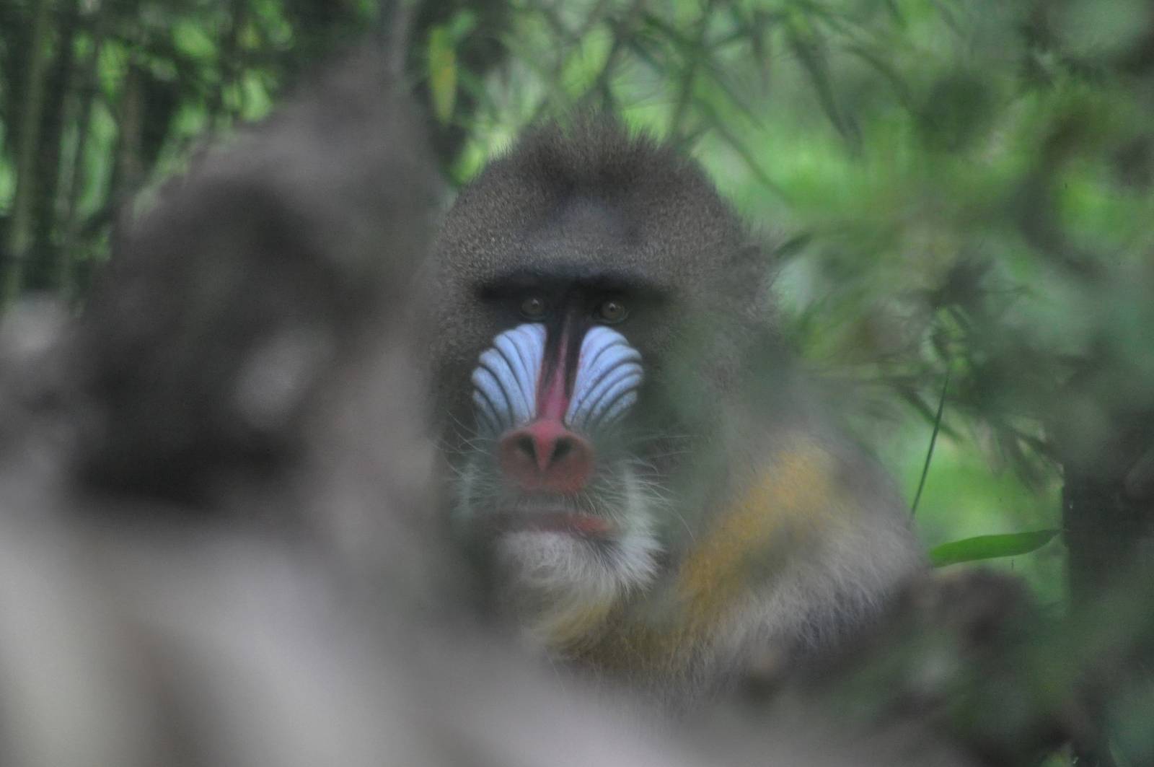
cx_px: 577
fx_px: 14409
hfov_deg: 4.6
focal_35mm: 450
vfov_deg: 3.0
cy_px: 384
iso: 1600
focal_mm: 300
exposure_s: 1/250
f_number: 5.6
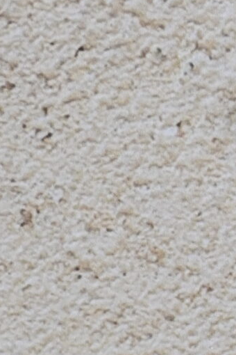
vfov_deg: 9.2
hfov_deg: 6.0
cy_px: 510
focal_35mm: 219
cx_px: 566
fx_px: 2149
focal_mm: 29
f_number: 5
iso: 800
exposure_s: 1/50
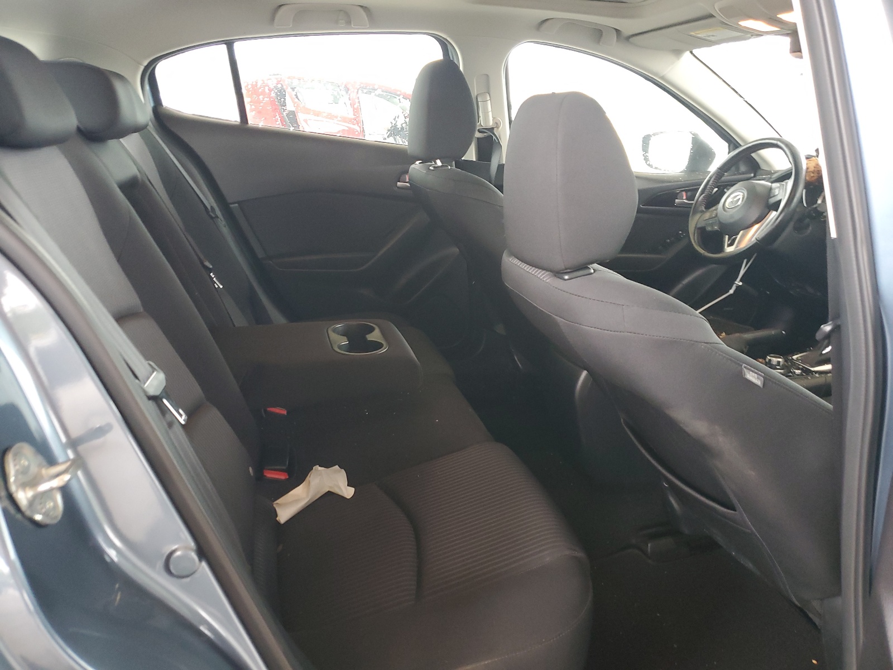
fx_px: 671
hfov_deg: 67.3
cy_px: 335
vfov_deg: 53.1
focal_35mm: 26
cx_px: 446
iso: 194
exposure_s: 1/60.2
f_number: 1.5
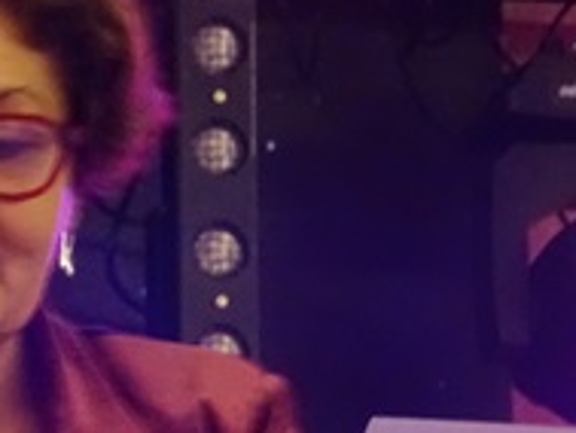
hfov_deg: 4.2
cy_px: 419
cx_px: -140
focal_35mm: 472
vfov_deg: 3.2
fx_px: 7859
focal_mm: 24.99
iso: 1250
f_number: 5.6
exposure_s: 1/10
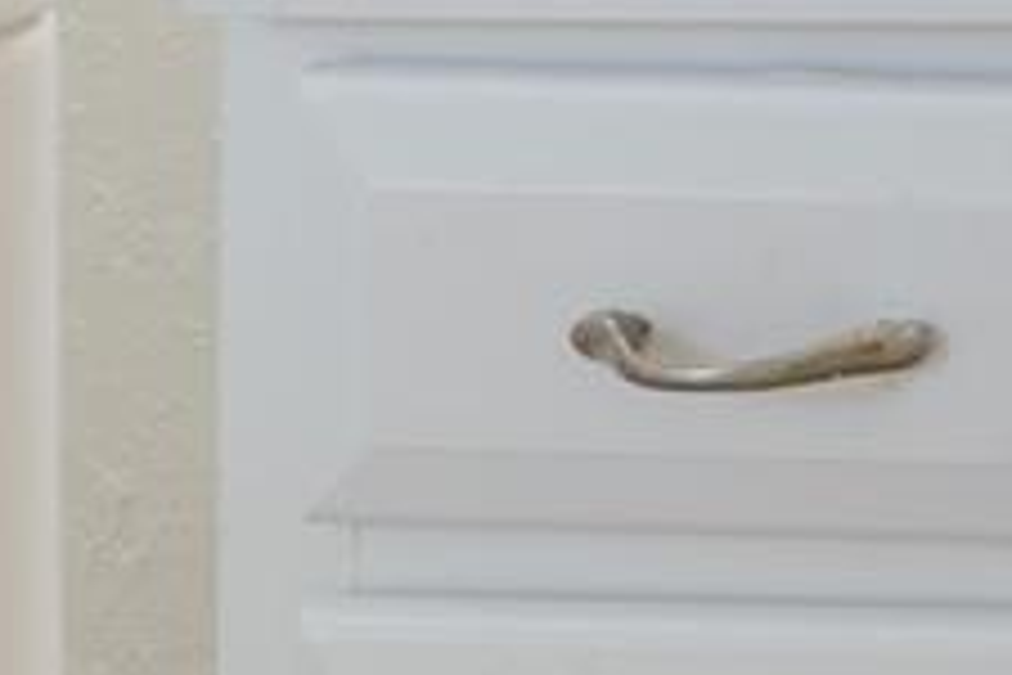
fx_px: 3401
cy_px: -1278
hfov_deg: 9.5
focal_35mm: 121
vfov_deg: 9.3
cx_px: 3540
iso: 100
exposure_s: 1/40
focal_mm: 17
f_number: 8
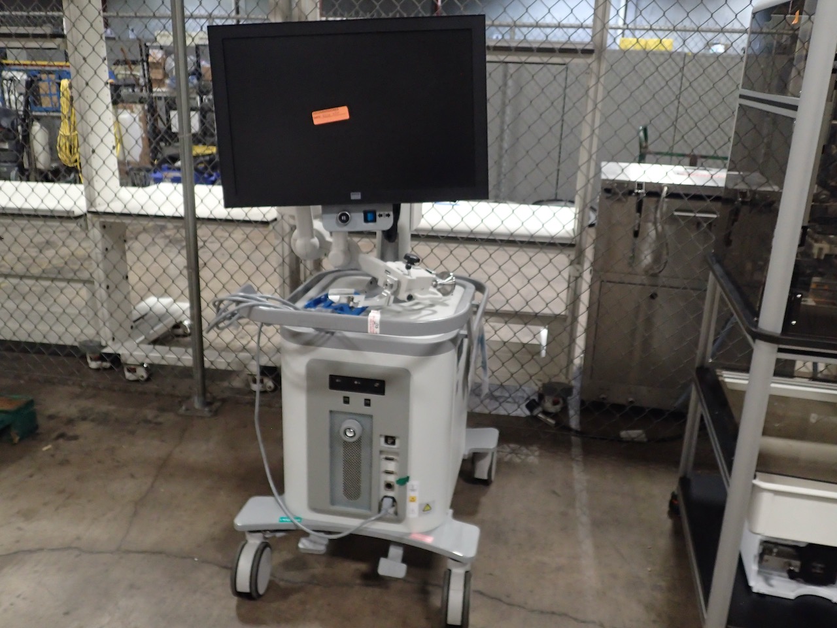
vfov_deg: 46.8
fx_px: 725
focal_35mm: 30
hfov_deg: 60.0
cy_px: 314
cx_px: 418
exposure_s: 1/30
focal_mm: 5.5
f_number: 2.3
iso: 500
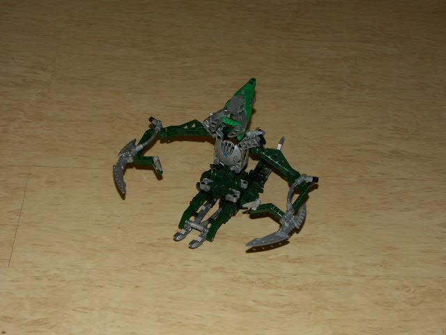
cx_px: 223
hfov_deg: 30.3
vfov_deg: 22.9
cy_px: 168
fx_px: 825
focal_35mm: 64
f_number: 3.2
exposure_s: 1/60
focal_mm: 16.5
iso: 100
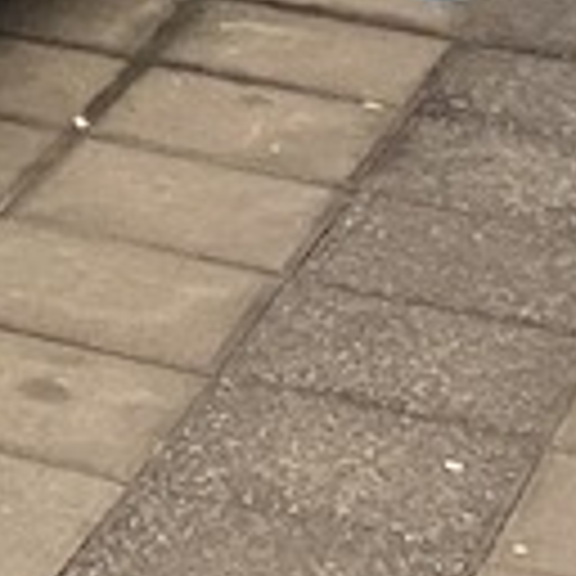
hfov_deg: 6.5
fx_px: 4311
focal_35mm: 229
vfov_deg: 7.3
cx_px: -1521
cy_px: -652
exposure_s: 1/33
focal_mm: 4.25
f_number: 1.8
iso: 400
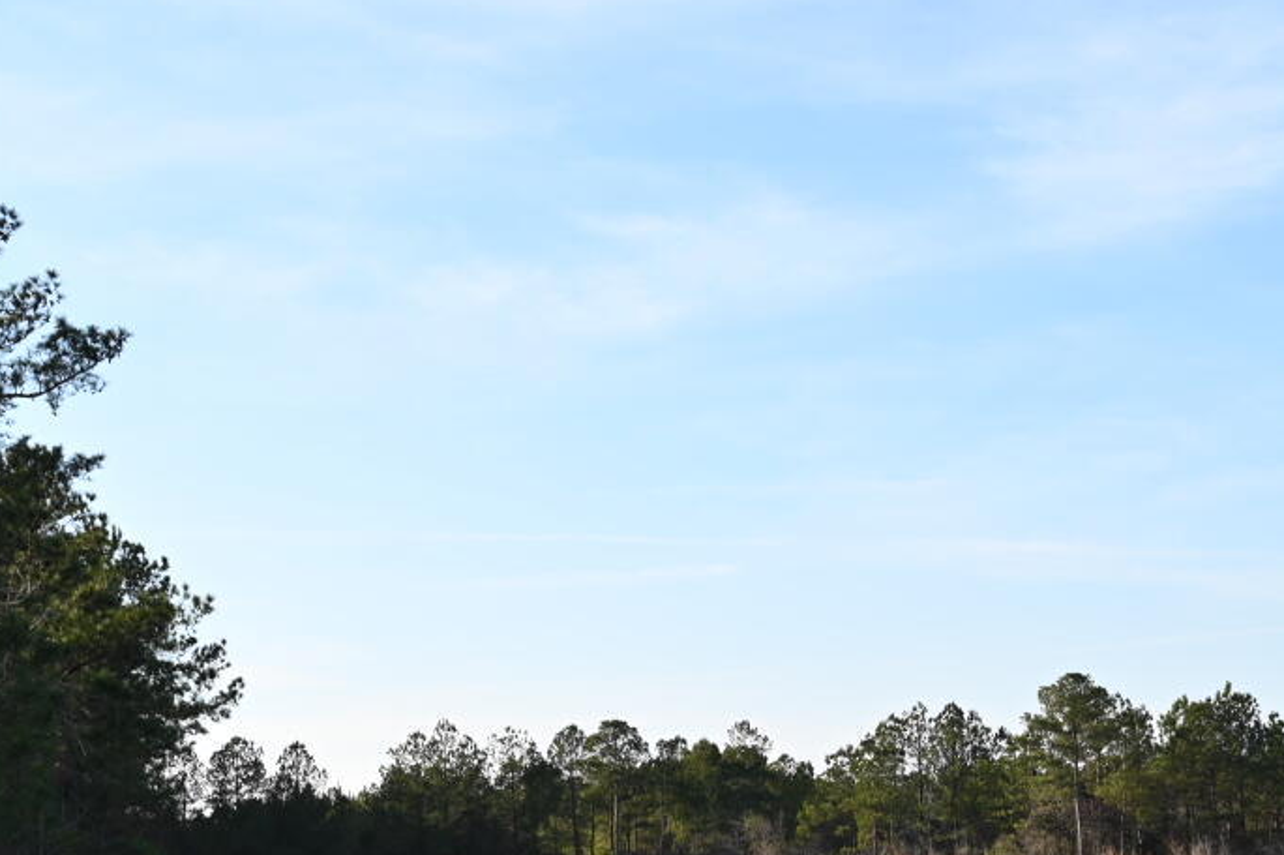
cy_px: 808
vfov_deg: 18.8
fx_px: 2531
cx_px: 845
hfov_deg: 28.3
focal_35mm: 71
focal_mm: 30
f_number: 6.3
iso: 100
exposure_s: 1/320
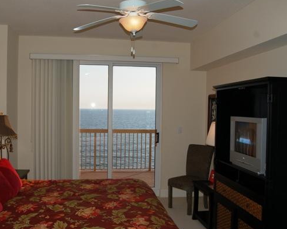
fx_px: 280
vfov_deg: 44.5
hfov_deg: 54.1
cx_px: 127
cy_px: 109
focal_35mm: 33
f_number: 5
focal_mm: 18
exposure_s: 1/500
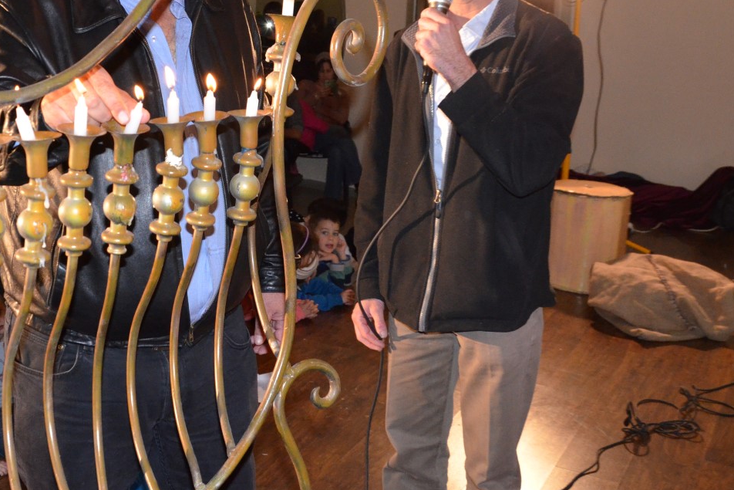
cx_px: 145
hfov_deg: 35.7
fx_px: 1098
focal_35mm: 54
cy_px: 106
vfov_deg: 24.8
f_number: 6.3
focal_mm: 21
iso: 2500
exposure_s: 1/160
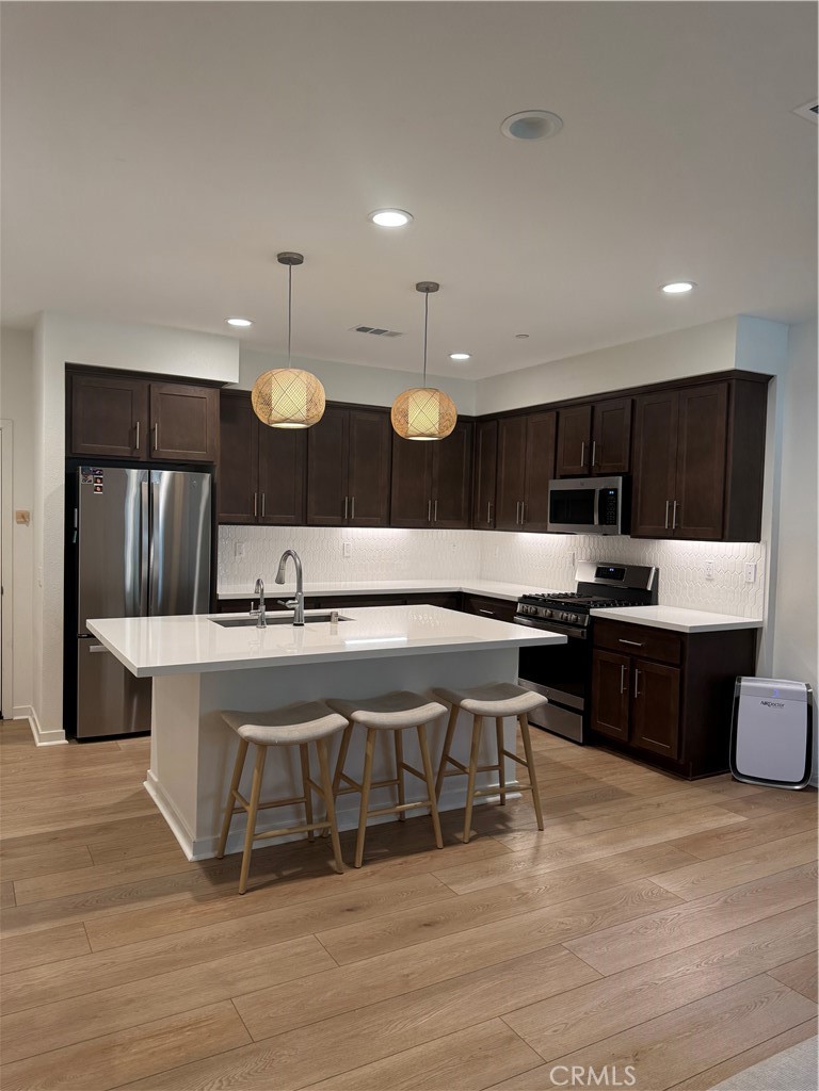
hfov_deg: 56.8
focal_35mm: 24
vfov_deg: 71.6
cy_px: 546
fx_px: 757
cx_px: 410
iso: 160
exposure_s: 1/120
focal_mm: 6.76
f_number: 1.78
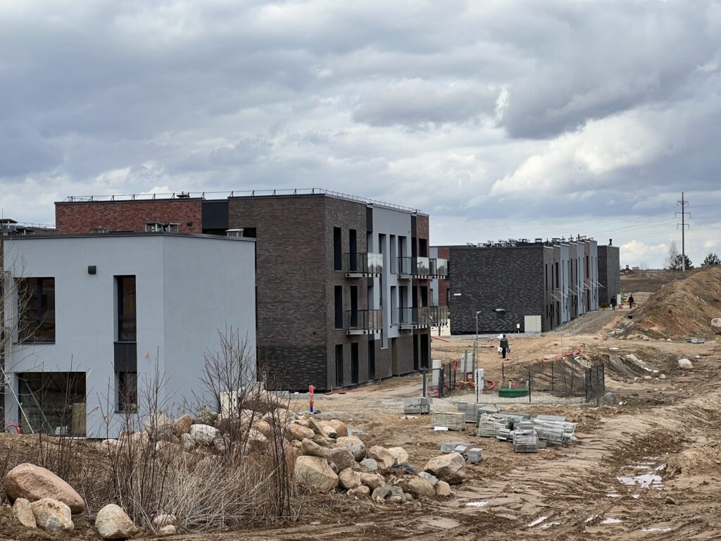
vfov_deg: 19.1
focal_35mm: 77
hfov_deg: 25.3
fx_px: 1604
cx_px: 360
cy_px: 270
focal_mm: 9
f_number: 2.8
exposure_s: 1/433
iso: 32
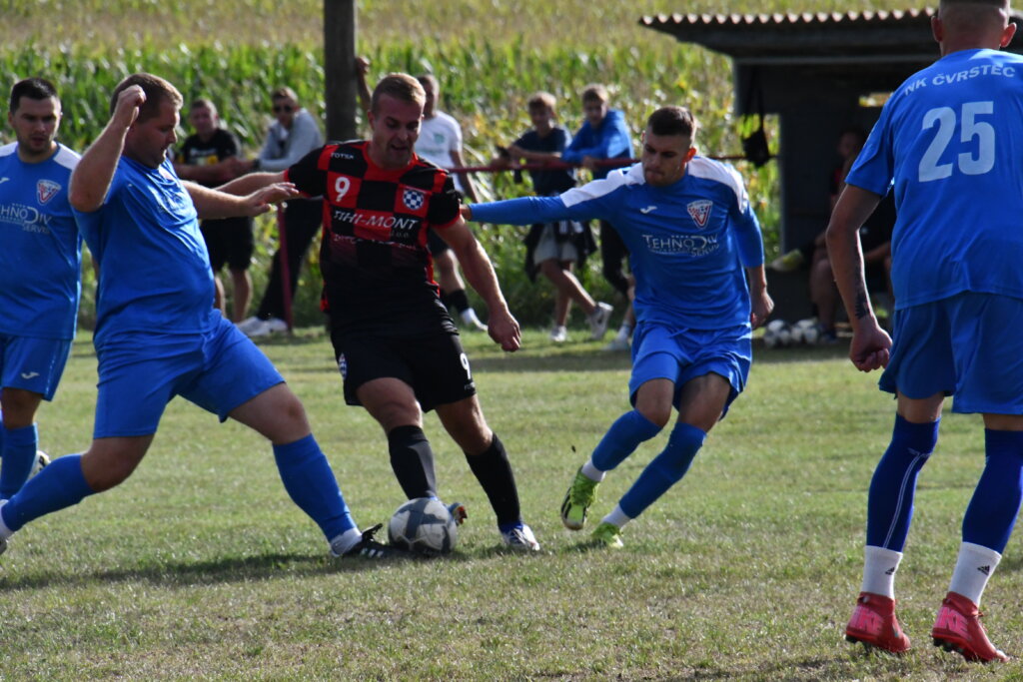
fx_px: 12788
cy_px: 341
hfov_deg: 4.6
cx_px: 512
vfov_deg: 3.1
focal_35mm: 450
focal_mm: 300
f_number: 14
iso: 3200
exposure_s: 1/3200
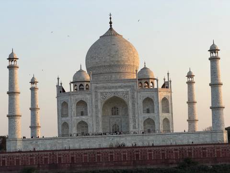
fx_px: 664
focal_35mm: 100
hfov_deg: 19.6
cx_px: 115
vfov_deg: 14.8
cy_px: 86
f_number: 2.8
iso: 50
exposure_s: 1/448
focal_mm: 16.89
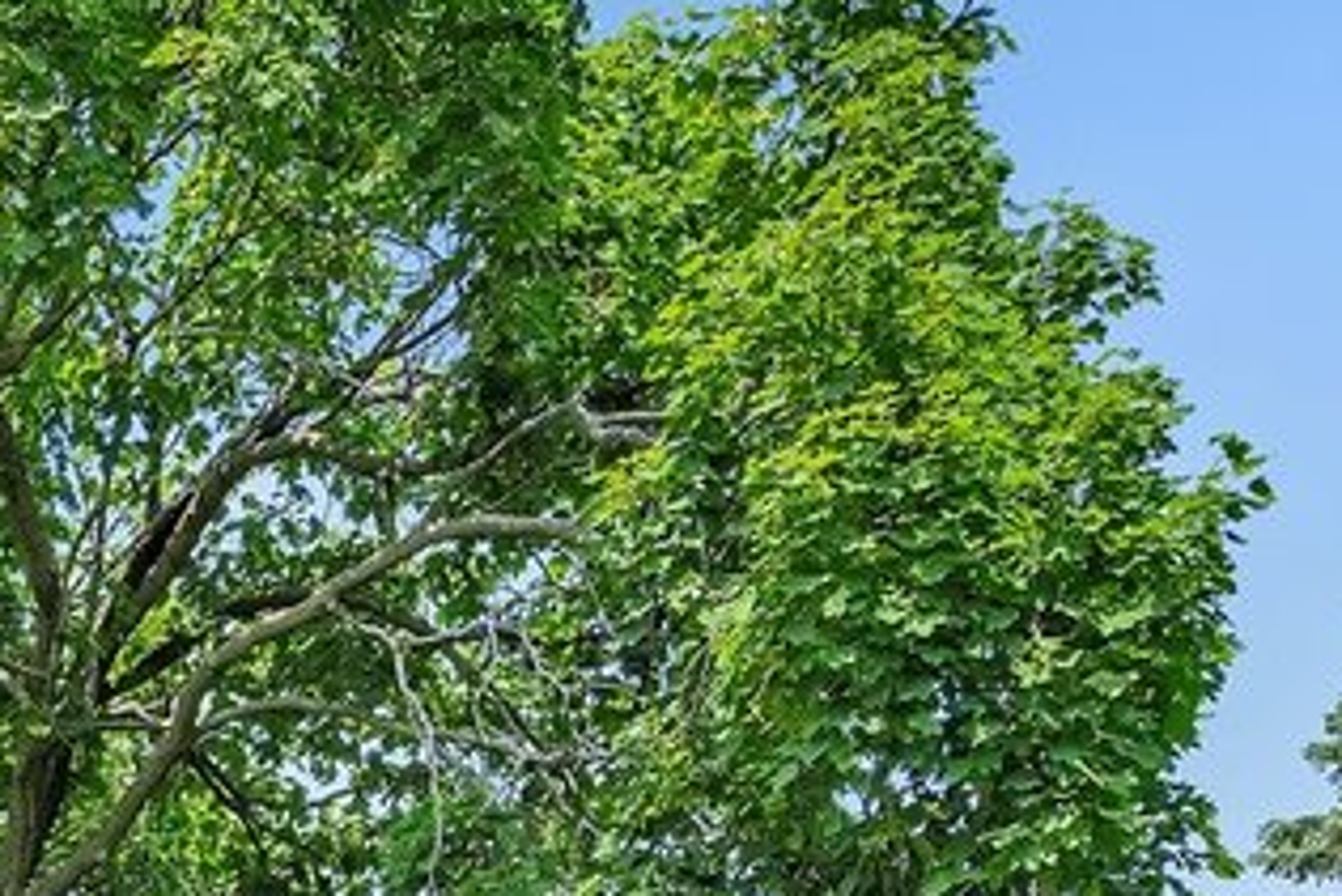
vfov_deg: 13.8
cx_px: -745
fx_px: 3058
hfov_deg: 20.6
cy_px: 1868
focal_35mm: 82
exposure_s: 1/320
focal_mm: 16
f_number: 9
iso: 500
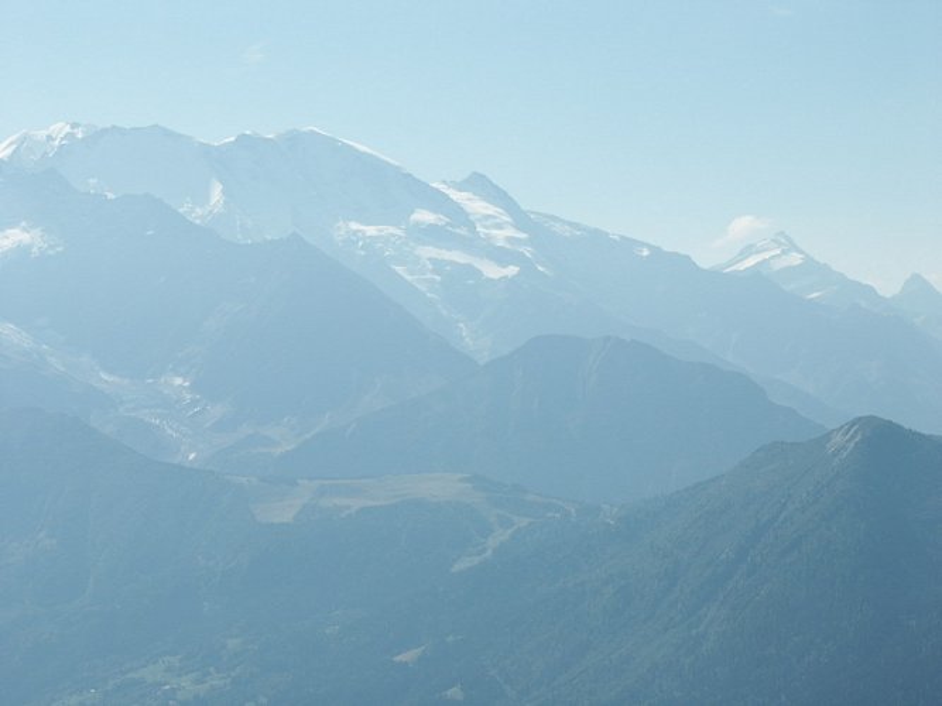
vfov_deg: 13.1
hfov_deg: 17.4
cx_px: 471
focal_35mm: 113
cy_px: 353
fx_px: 3074
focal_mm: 27.9
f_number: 6.7
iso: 100
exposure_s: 1/500
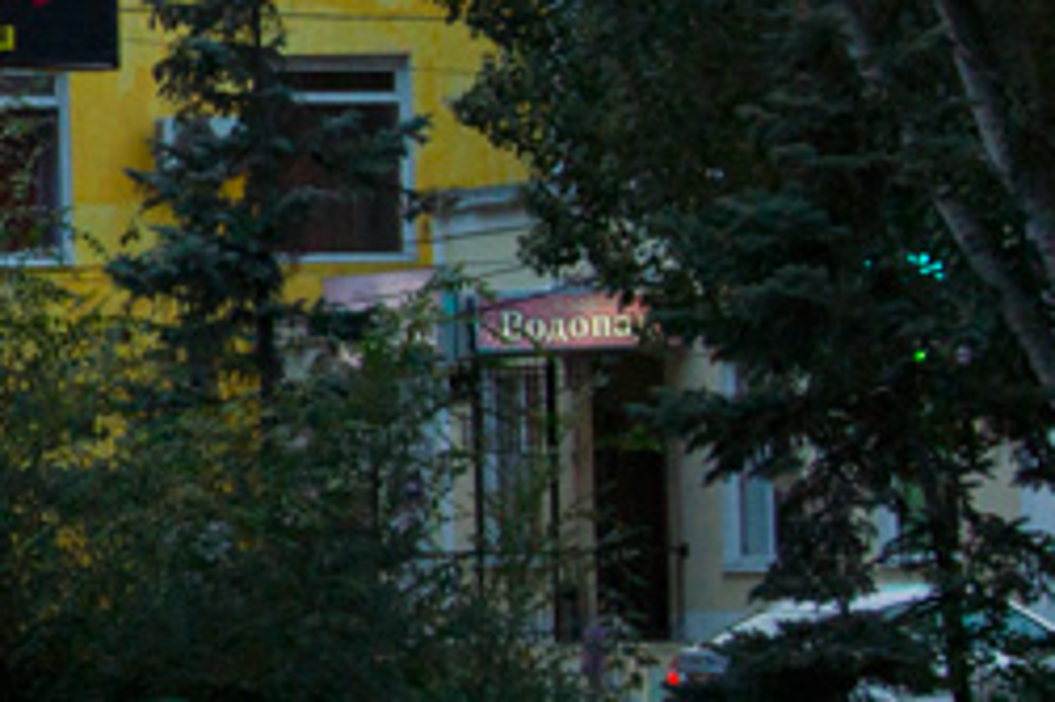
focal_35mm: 244
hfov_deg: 8.1
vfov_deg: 5.6
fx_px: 7146
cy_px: -130
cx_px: -958
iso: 100
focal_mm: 34
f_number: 4.2
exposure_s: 1/125
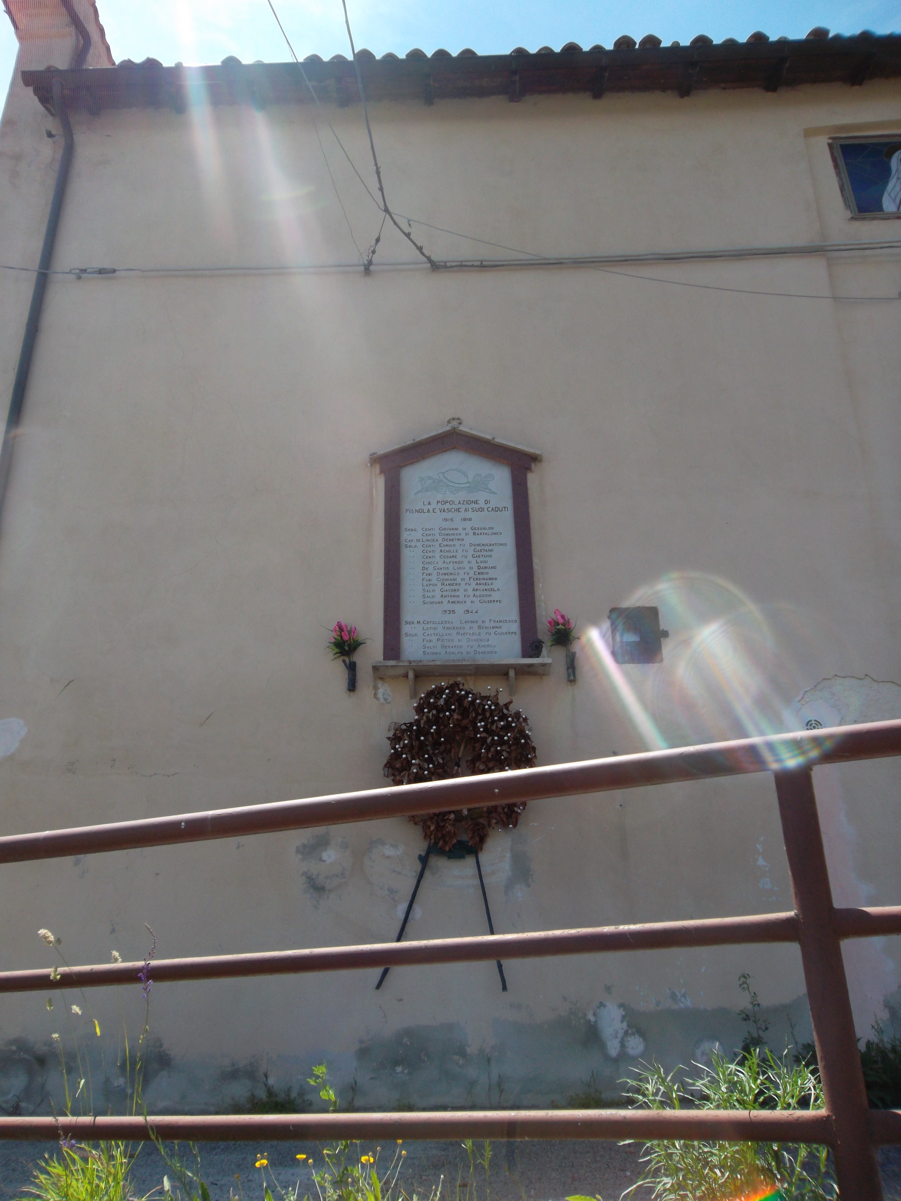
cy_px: 600
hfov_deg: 51.4
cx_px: 450
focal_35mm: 27
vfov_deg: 65.3
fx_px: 937
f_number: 3.5
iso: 80
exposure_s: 1/550
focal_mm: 4.9
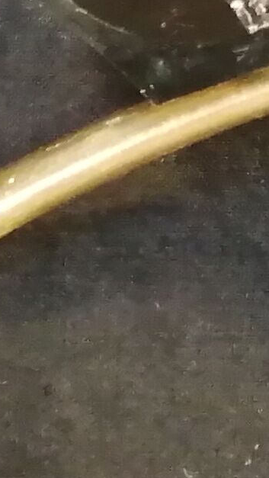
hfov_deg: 5.5
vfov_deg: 10.7
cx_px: 1111
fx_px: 2382
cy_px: -379
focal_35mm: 188
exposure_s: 1/33.3
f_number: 1.8
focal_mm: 3.46
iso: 400
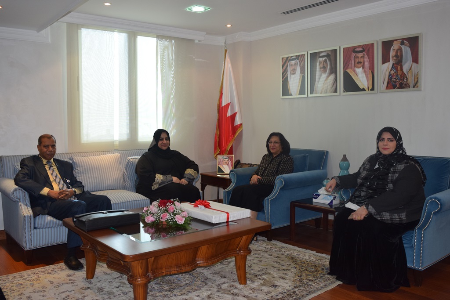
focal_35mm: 33
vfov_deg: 40.0
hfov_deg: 57.2
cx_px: 225
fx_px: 413
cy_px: 150
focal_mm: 22
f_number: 5.6
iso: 800
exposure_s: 1/125
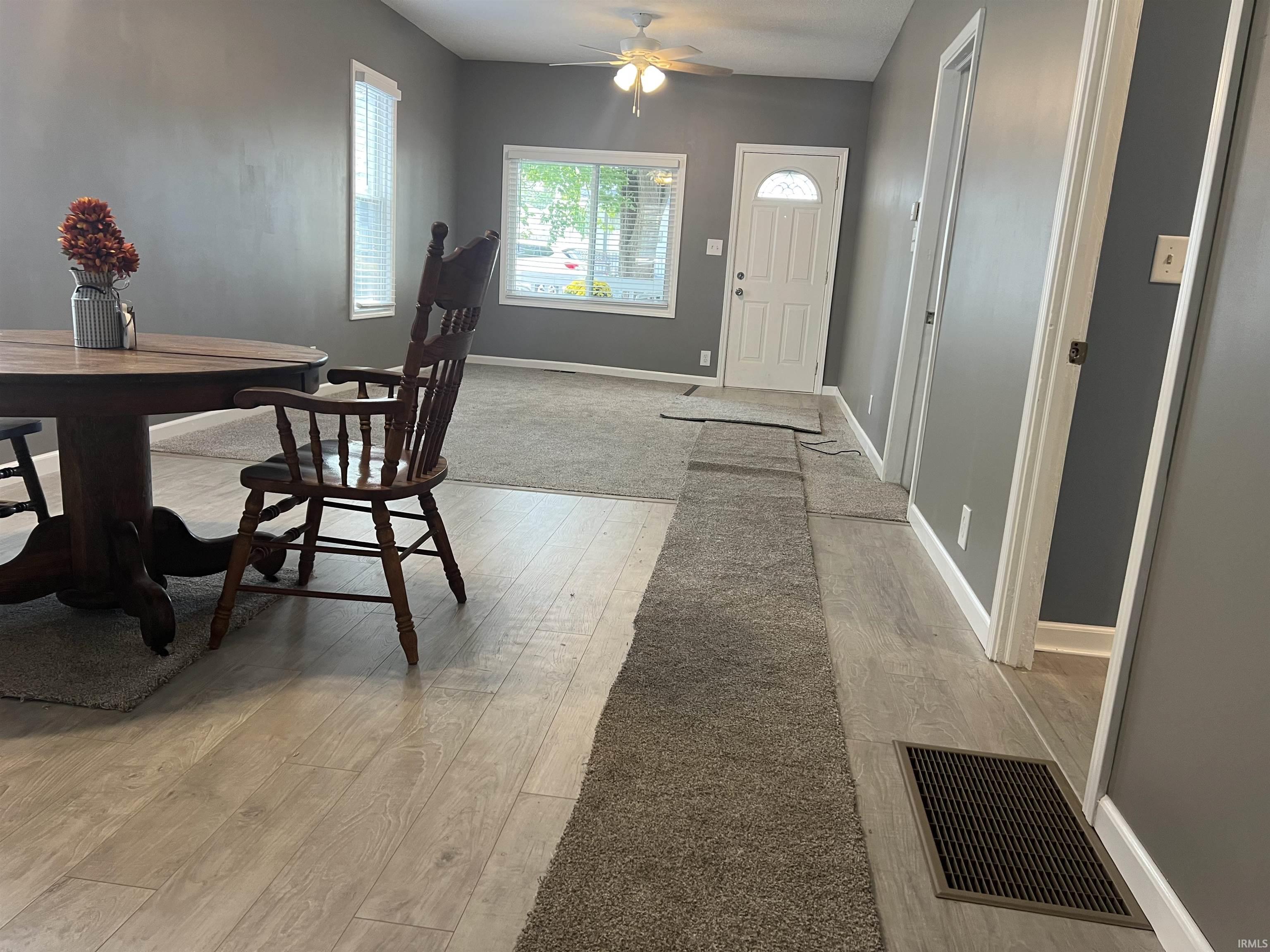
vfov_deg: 53.1
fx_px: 954
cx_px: 635
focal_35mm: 26
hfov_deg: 67.3
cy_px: 476
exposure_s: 1/60
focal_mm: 5.7
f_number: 1.5
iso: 100
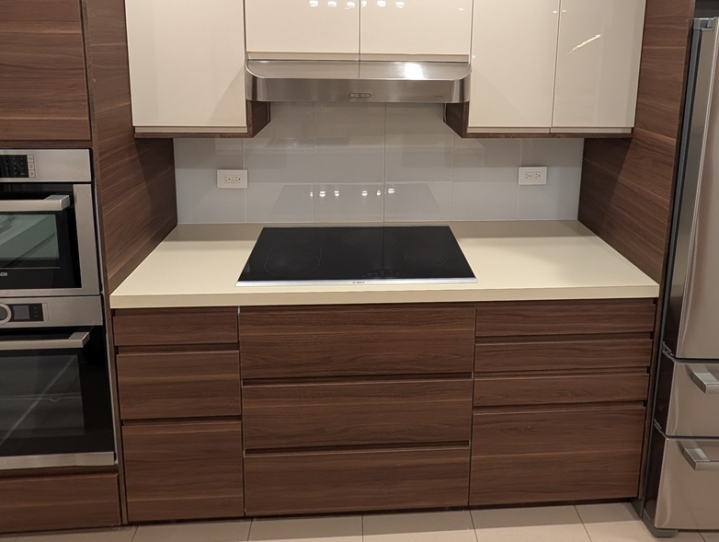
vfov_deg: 57.6
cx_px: 388
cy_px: 125
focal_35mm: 22
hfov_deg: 76.2
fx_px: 458
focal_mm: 2.02
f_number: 1.7
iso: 173
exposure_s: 1/60
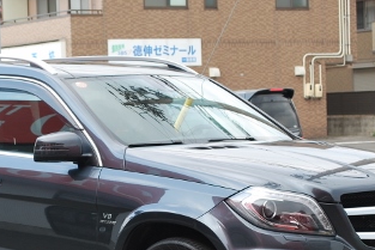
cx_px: 117
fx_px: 1438
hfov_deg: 14.8
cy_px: 208
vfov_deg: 9.9
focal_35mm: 138
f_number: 5.6
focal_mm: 45
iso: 160
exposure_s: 1/125
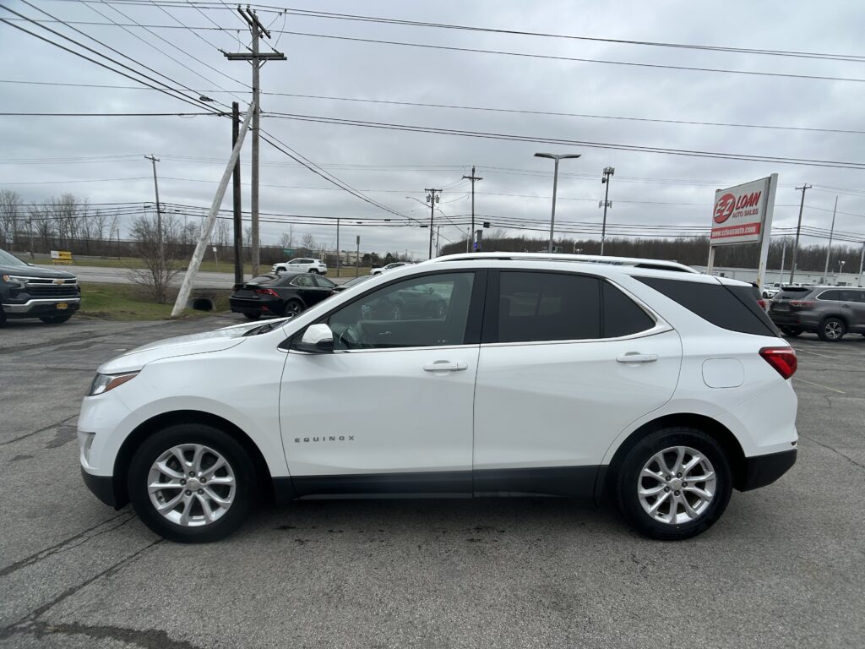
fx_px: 650
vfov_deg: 53.1
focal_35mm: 26
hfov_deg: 67.3
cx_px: 432
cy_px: 324
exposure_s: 1/2208
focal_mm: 5.7
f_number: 1.5
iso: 50
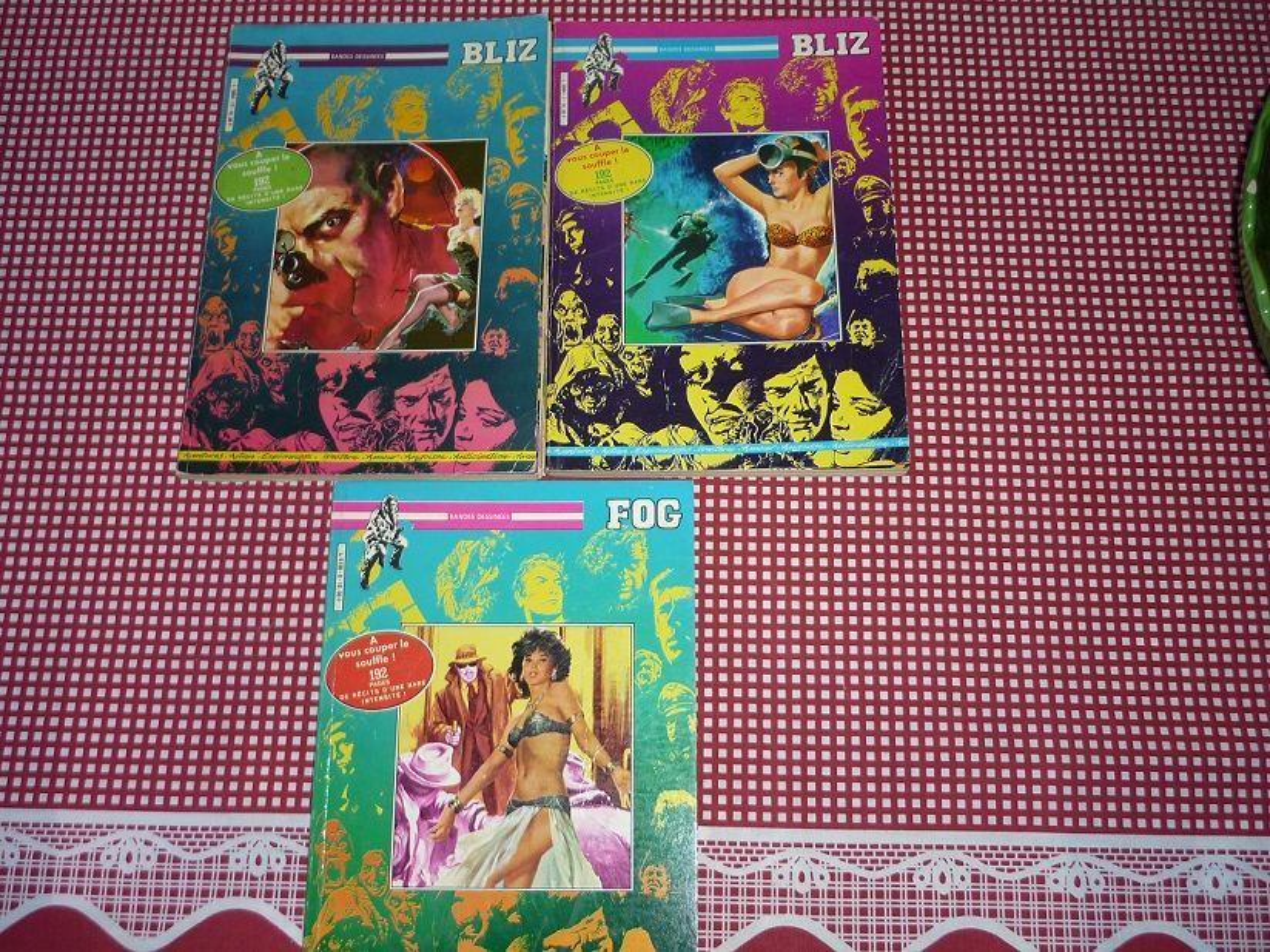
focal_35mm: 33
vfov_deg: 42.9
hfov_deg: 55.4
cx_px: 635
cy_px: 476
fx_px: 1211
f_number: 2.8
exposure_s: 1/30
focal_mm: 5.5
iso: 100
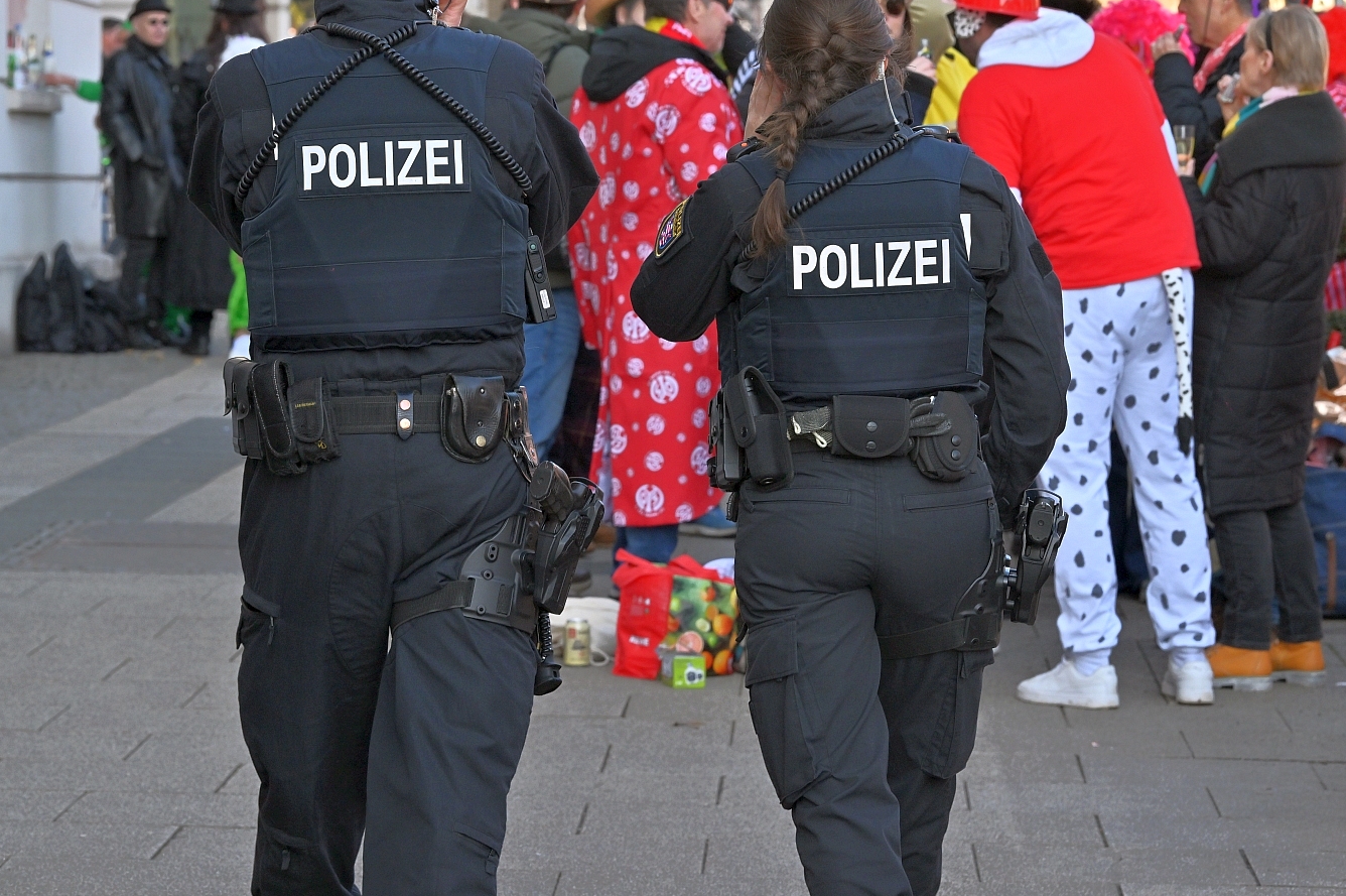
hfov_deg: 14.1
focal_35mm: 146
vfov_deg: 9.4
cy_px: 395
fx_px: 5455
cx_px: 647
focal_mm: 130
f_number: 10
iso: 640
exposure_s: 1/400
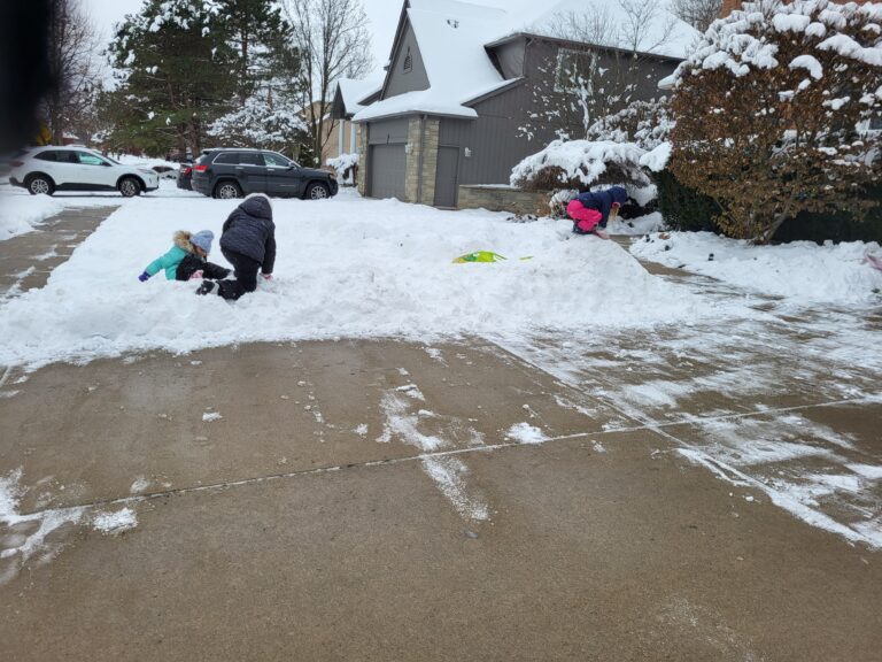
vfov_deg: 53.1
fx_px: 662
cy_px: 331
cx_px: 441
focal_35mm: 26
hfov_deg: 67.3
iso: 40
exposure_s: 1/466
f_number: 1.8
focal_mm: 5.4
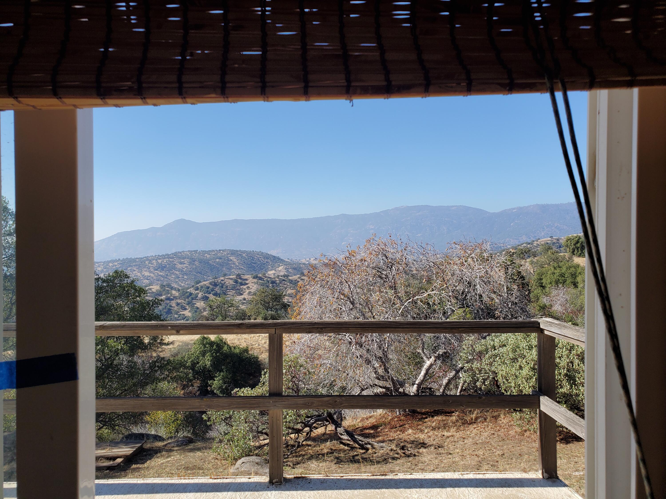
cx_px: 333
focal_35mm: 26
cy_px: 250
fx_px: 500
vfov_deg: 53.1
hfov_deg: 67.3
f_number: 2.4
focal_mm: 4.3
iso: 50
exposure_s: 1/1343
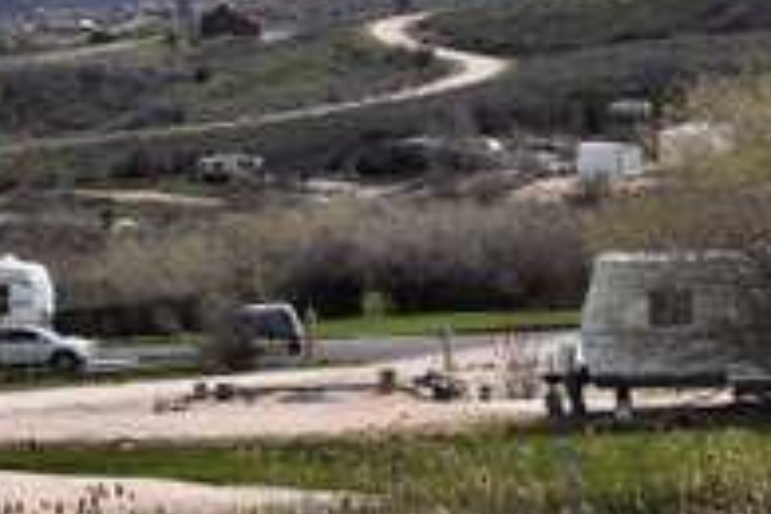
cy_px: 93
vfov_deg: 10.3
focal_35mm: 133
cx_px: 518
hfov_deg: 15.4
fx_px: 2840
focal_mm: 27
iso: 220
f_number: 11
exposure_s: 1/500
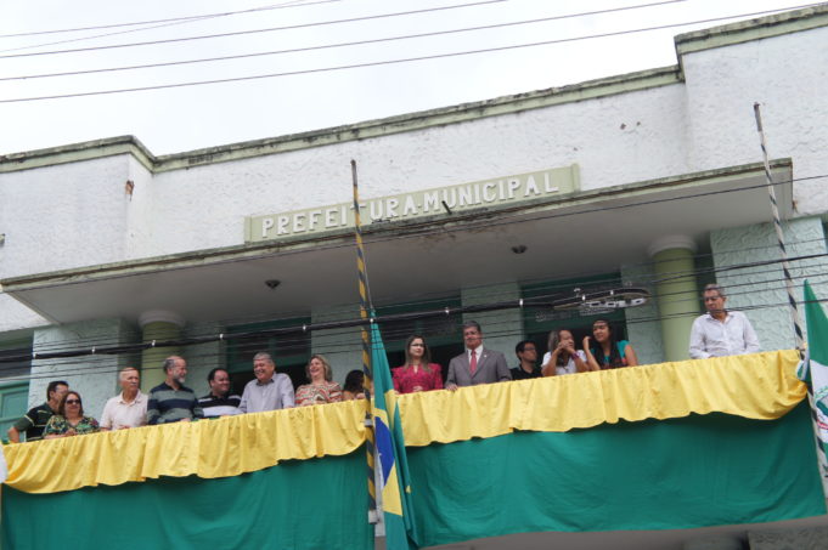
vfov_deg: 23.7
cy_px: 275
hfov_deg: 35.1
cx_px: 414
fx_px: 1310
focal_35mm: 57
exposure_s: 1/320
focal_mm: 38
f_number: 6.3
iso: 200
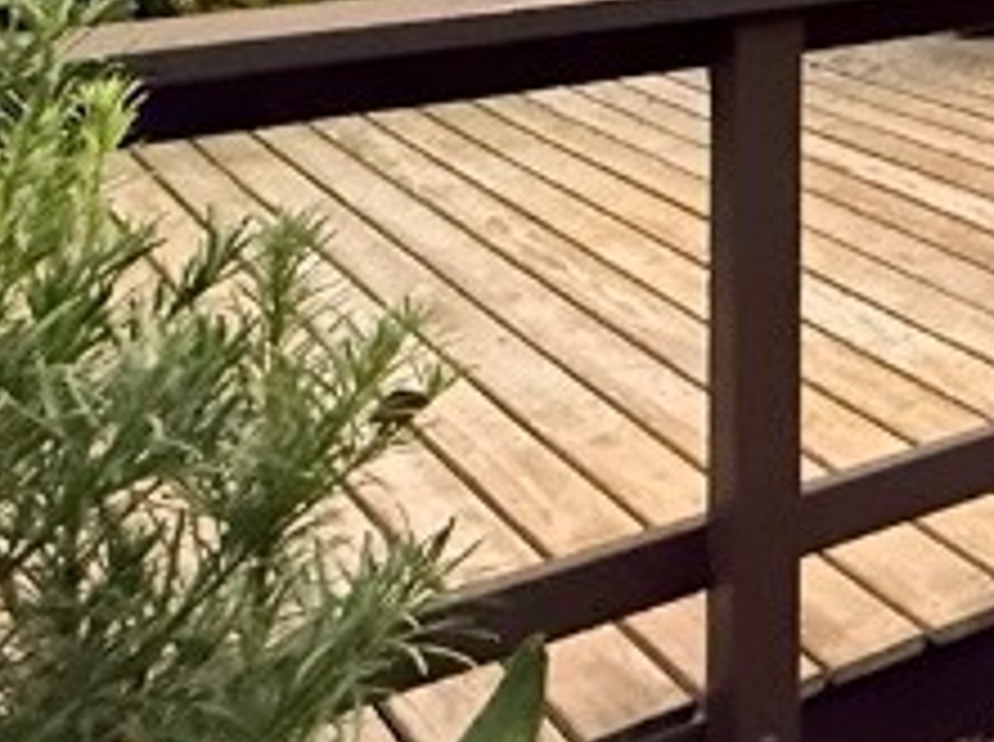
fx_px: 1863
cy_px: -342
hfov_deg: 24.1
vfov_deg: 19.8
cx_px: 1453
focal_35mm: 65
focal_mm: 2.22
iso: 1250
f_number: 2.2
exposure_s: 1/60
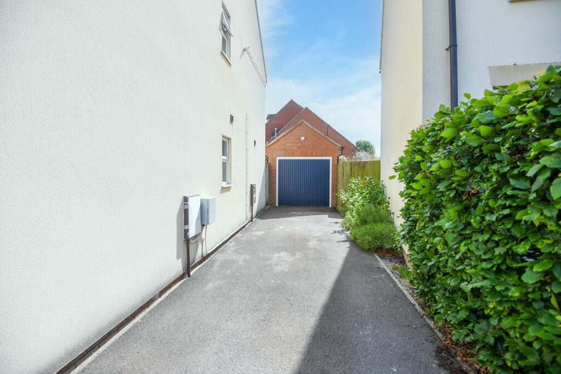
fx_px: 249
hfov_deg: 96.7
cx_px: 280
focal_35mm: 16
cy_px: 187
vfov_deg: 73.8
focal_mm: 16
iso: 320
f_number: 6.3
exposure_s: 1/800
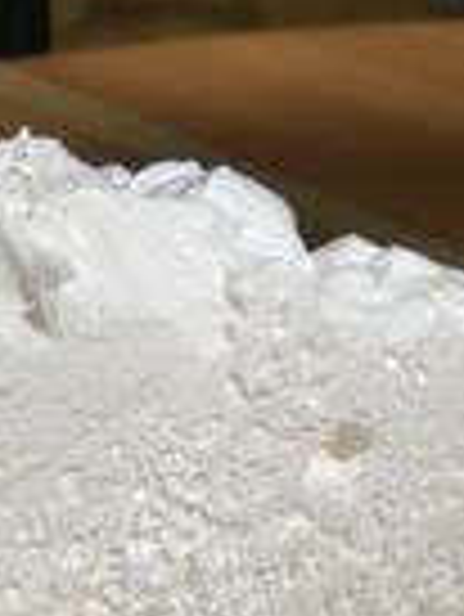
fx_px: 2891
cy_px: 504
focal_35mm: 162
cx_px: -5
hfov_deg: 9.1
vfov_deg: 12.1
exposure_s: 1/1597
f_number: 2.4
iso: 16
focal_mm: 6
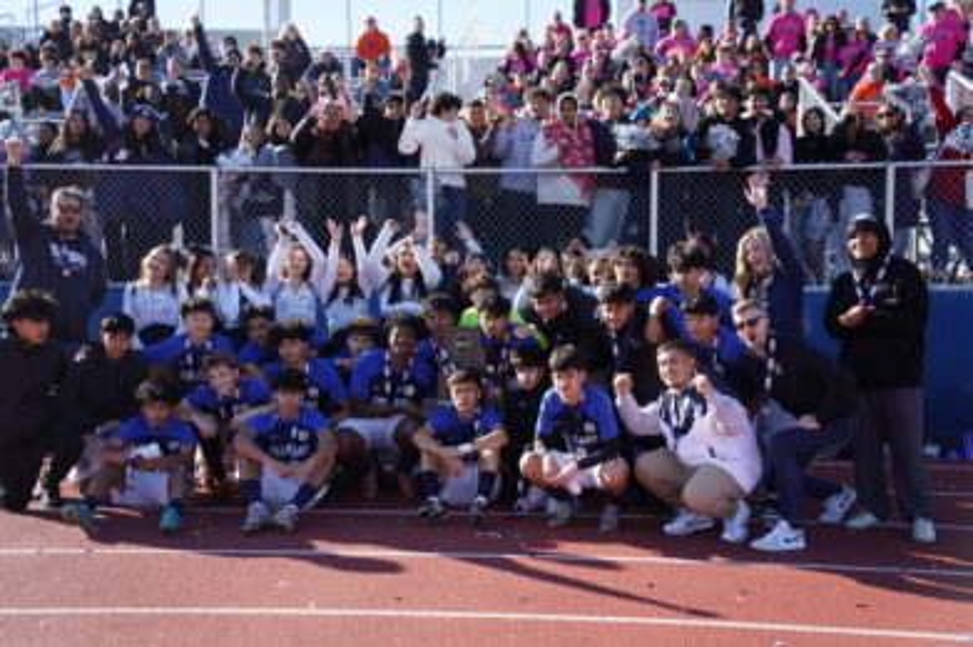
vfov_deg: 28.6
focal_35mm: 47
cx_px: 486
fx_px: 1269
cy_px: 324
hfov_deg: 41.9
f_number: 4
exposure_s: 1/2000
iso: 800
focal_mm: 47
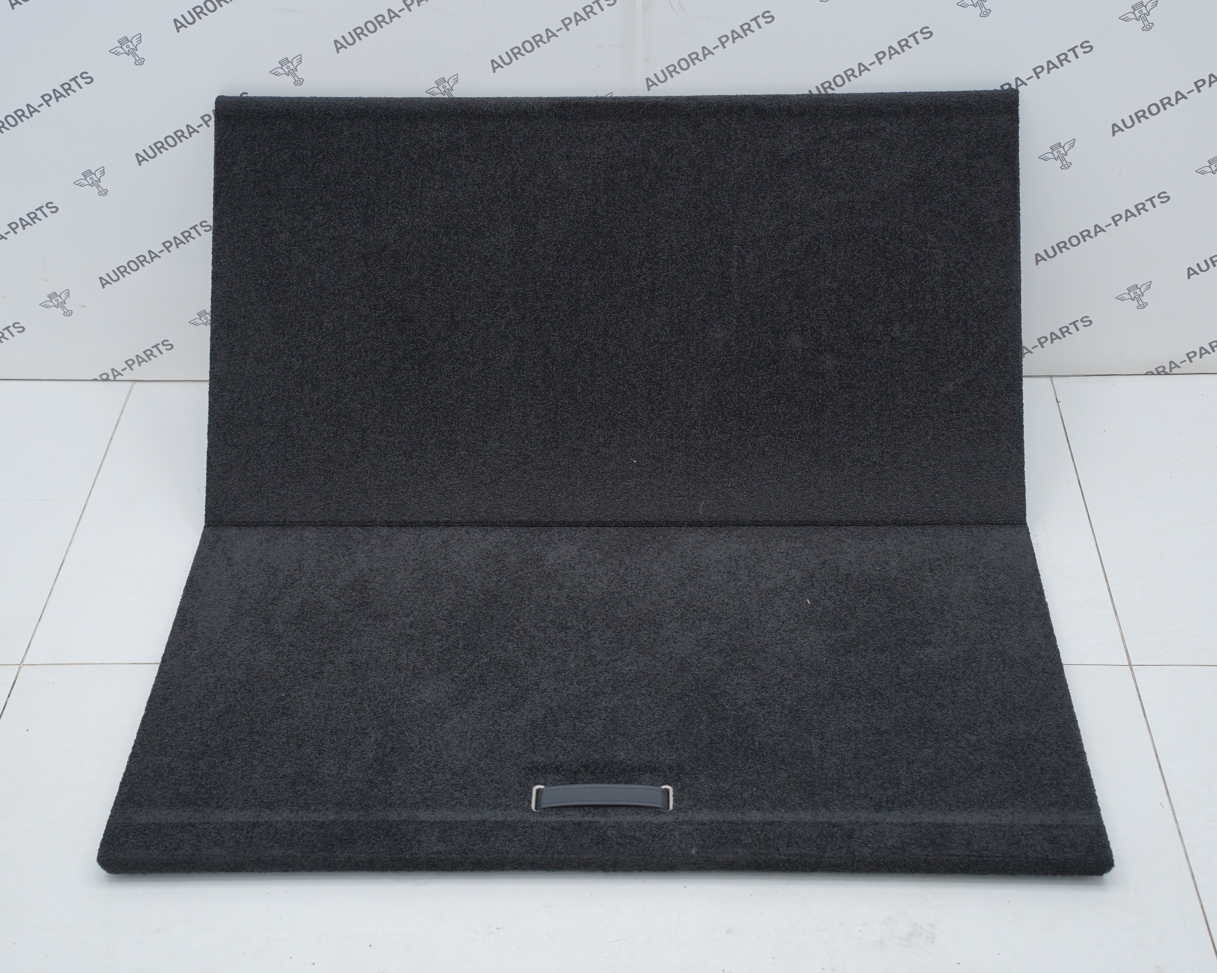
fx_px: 2233
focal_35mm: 62
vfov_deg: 24.6
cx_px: 607
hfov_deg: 30.5
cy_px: 486
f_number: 6.3
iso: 640
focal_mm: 55
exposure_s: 1/125
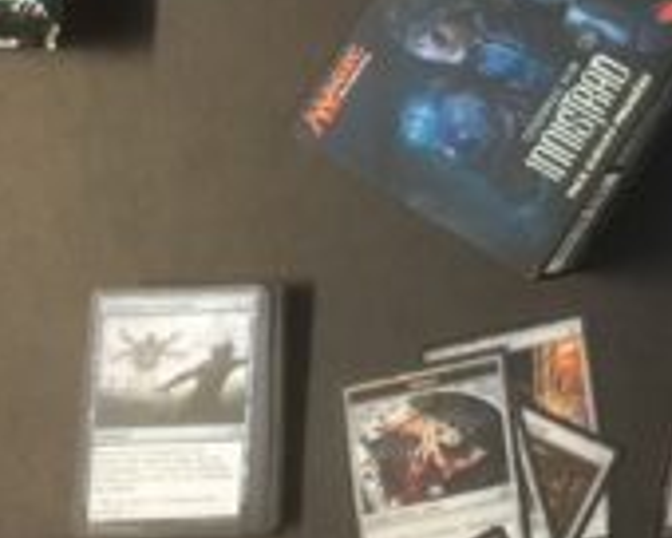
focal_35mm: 133
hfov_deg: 12.0
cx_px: 1561
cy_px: -289
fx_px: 2645
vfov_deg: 11.1
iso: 80
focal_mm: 4.15
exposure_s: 1/17
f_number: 2.2
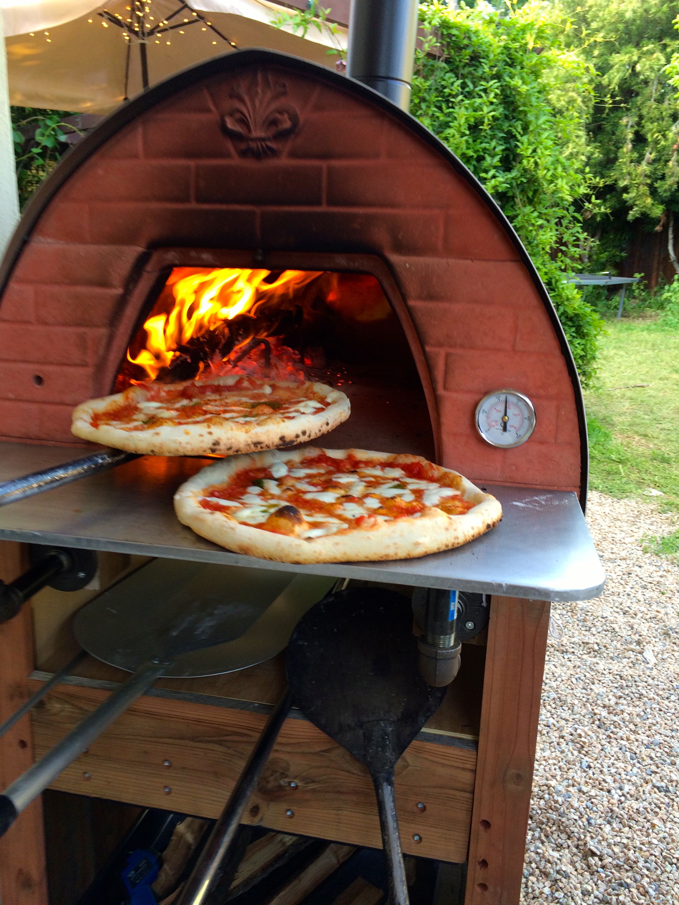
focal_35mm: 29
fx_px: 758
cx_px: 340
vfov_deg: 61.7
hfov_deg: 48.2
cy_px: 452
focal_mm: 4.15
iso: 50
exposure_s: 1/60
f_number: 2.2
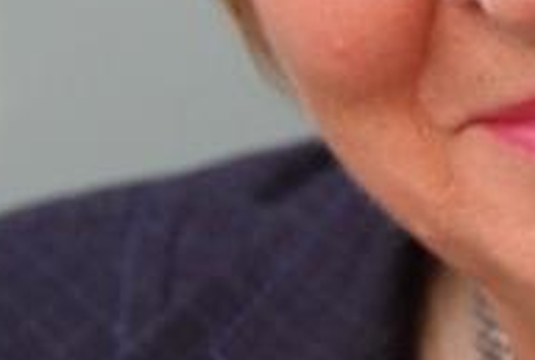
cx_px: 543
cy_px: 25
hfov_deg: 7.3
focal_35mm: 280
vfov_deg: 4.9
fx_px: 4171
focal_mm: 80
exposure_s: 1/640
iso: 3200
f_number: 5.6
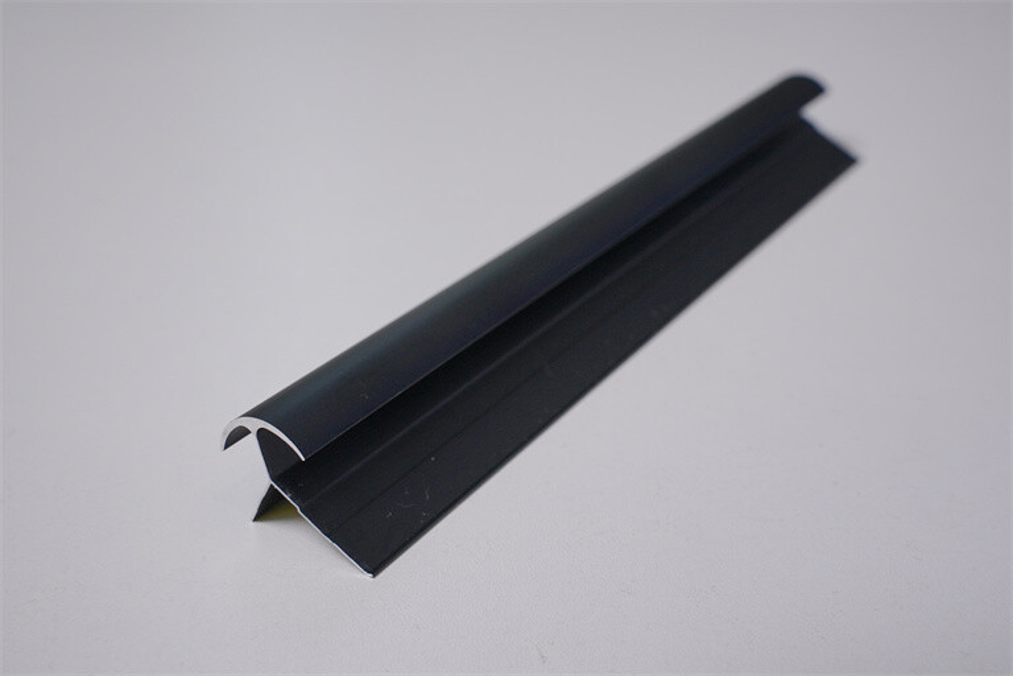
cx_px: 506
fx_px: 1182
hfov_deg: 46.4
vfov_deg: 31.9
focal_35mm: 42
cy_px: 338
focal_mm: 42
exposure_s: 1/80
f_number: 10
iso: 800
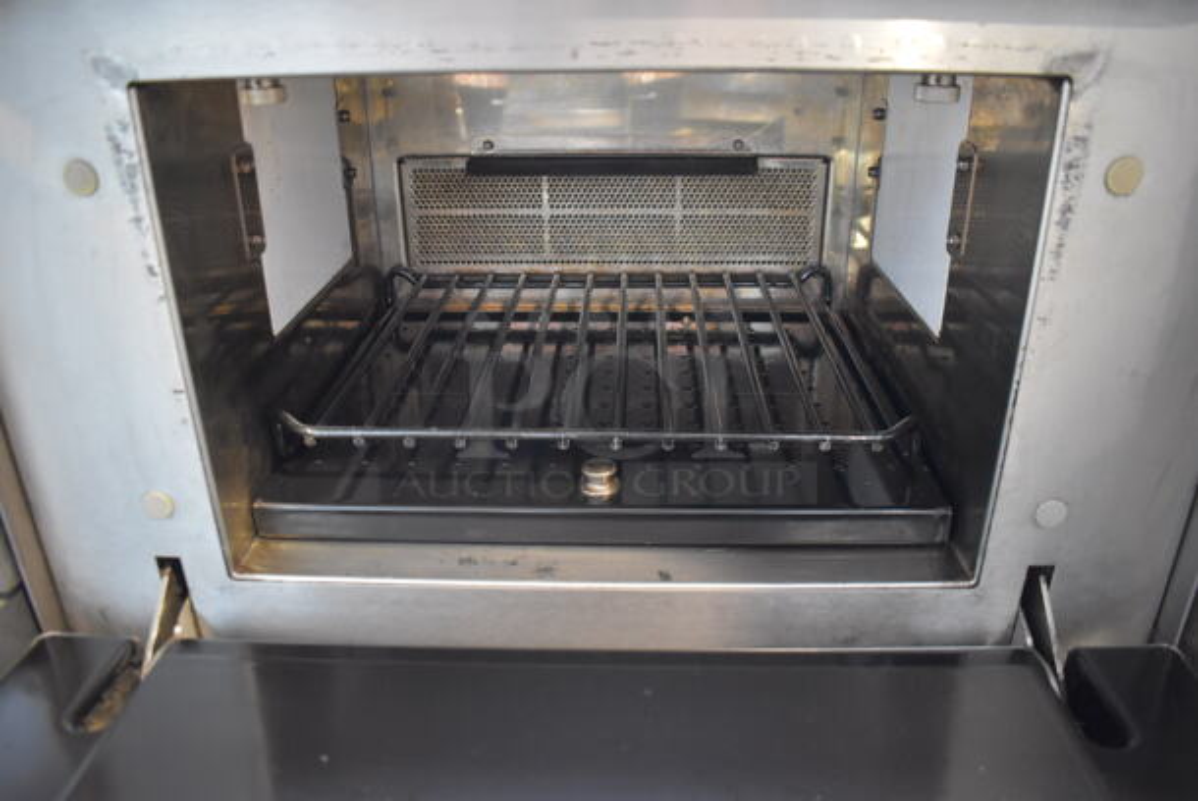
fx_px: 899
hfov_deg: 67.3
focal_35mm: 27
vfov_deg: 48.0
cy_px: 400
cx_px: 599
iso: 2800
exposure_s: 1/30
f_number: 3.5
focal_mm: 18
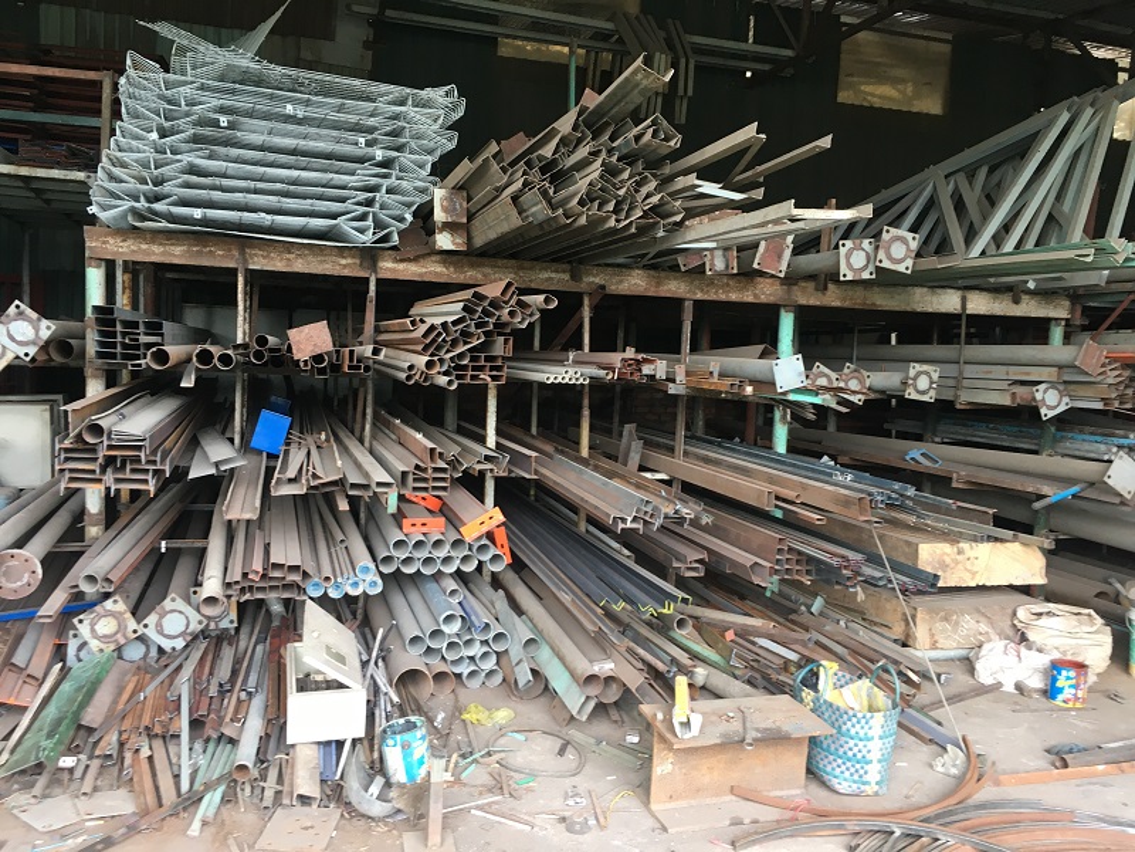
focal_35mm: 29
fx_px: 951
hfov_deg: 61.7
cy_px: 426
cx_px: 568
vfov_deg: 48.2
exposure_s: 1/33
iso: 80
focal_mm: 4.15
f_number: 2.2
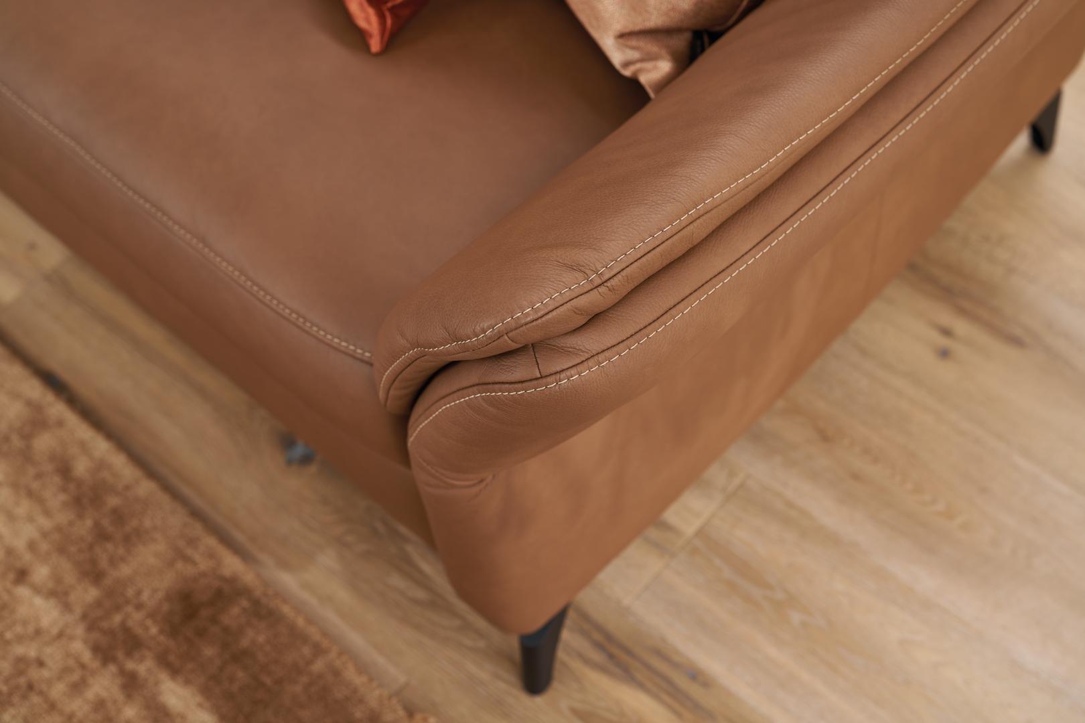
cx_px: 542
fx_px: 1507
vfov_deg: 27.0
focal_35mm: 50
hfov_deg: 39.6
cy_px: 362
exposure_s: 1/80
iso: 64
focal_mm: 50
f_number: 4.5
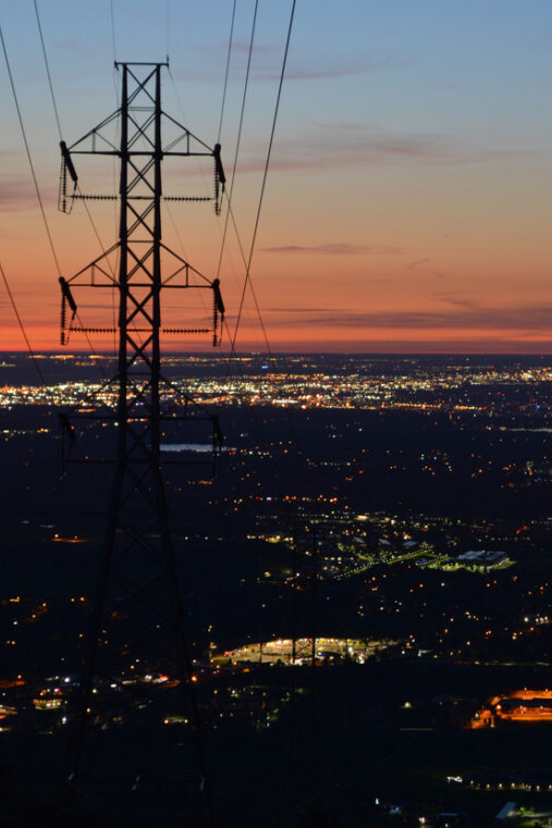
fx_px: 2870
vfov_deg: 16.4
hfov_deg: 10.9
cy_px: 412
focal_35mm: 125
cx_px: 463
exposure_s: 2.5
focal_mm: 55
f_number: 5.6
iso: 100
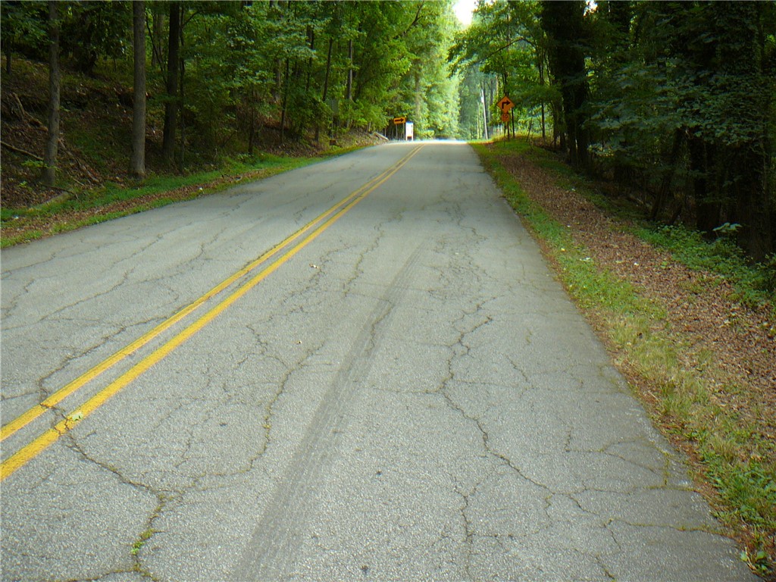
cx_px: 388
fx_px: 785
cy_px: 291
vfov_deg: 40.7
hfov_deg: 52.6
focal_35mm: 35
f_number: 2.8
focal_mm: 5.2
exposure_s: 1/60
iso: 100
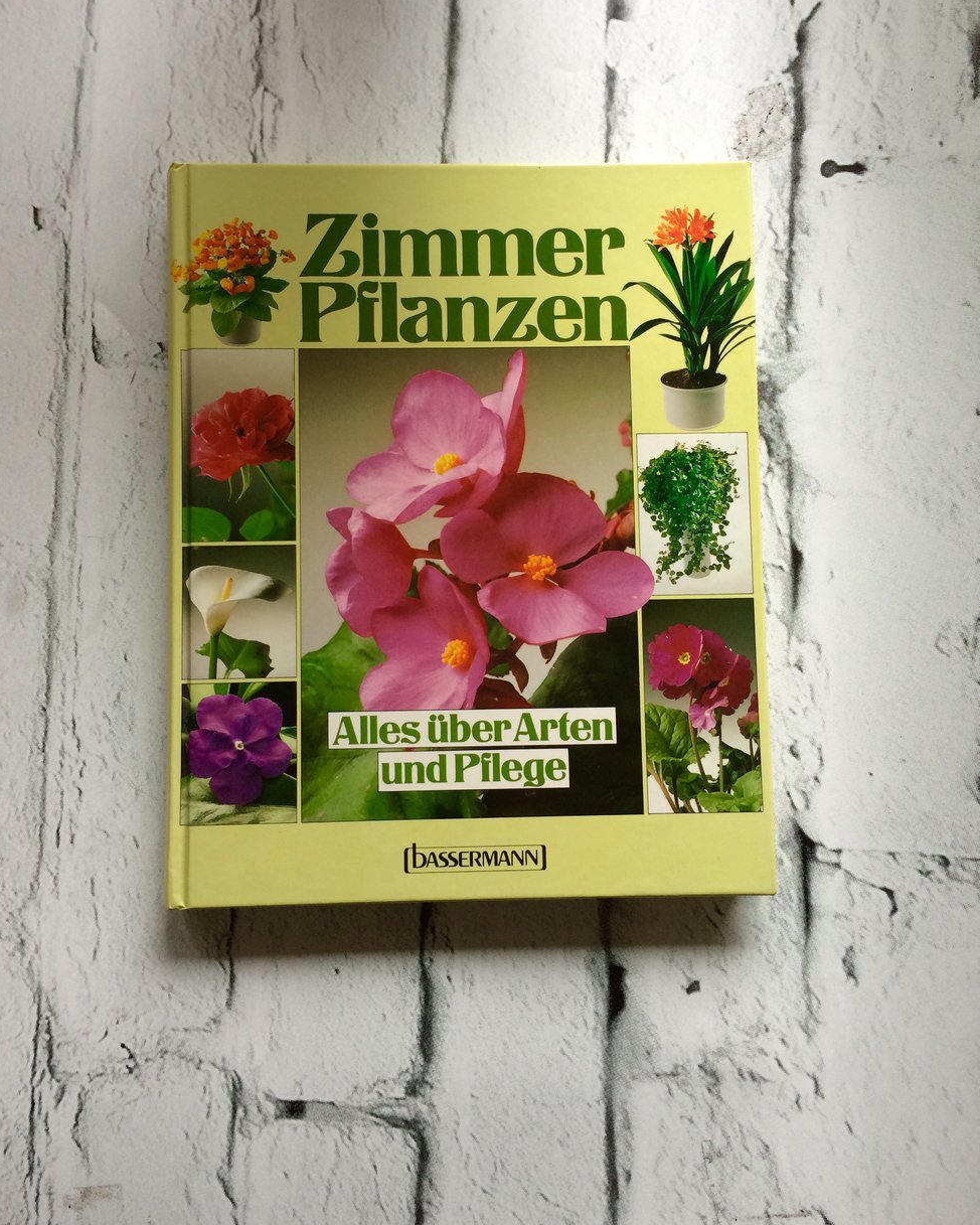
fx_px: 1124
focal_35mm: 31
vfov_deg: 57.1
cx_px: 484
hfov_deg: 47.1
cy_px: 567
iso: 50
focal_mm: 4.15
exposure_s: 1/33
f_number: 2.2
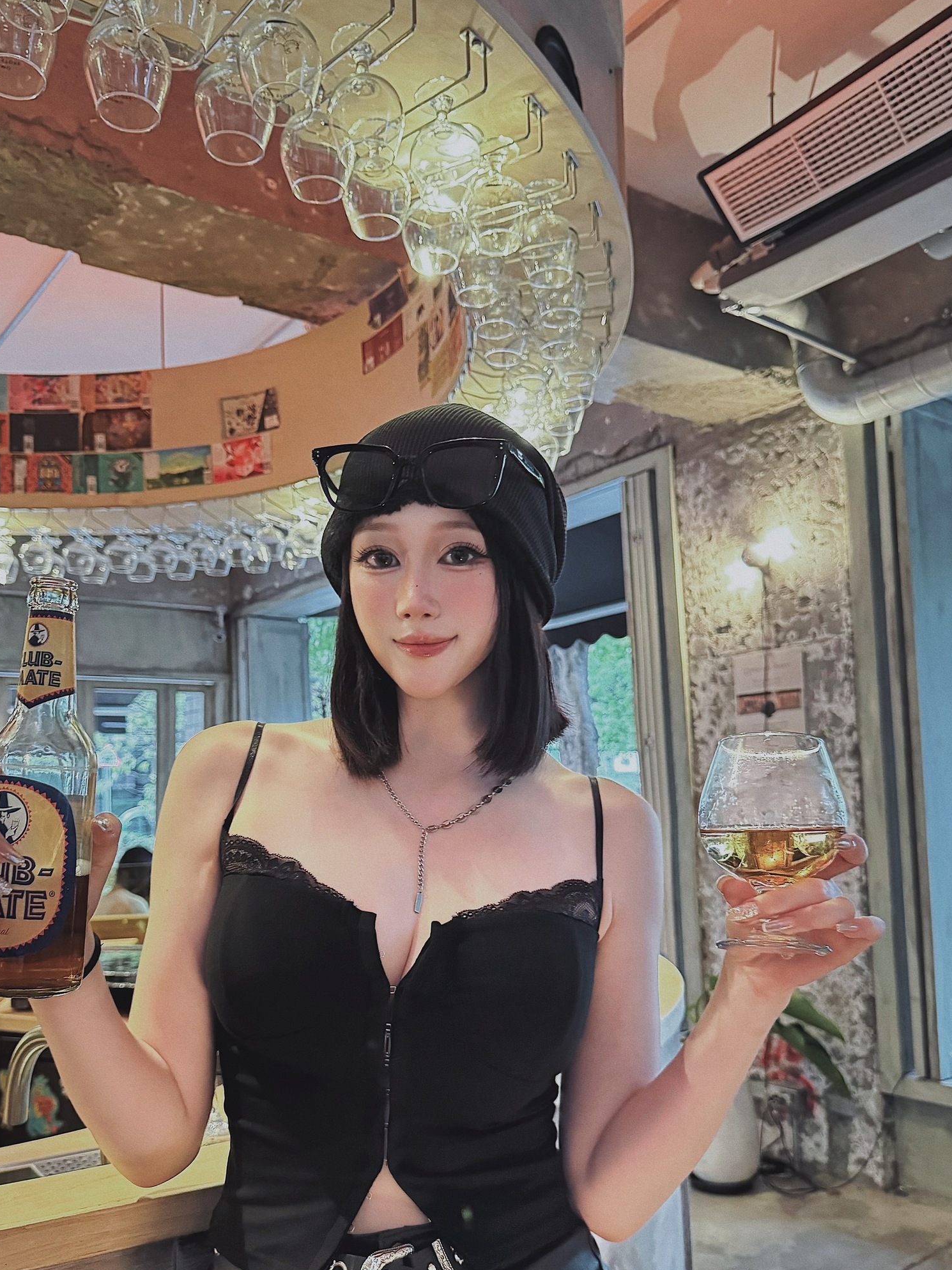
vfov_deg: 61.3
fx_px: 1063
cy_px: 735
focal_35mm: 29
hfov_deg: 48.2
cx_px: 445
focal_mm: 6.76
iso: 1000
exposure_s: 1/25
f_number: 1.78
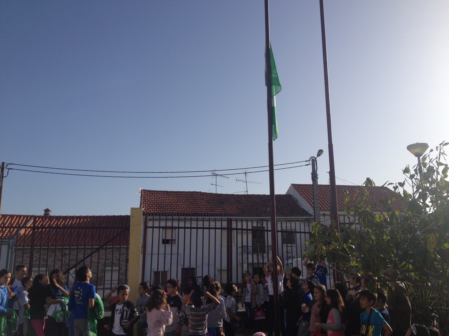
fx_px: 454
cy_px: 168
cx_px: 224
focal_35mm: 35
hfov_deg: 52.6
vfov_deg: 40.7
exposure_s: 1/2762
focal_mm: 4.28
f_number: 2.4
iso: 50
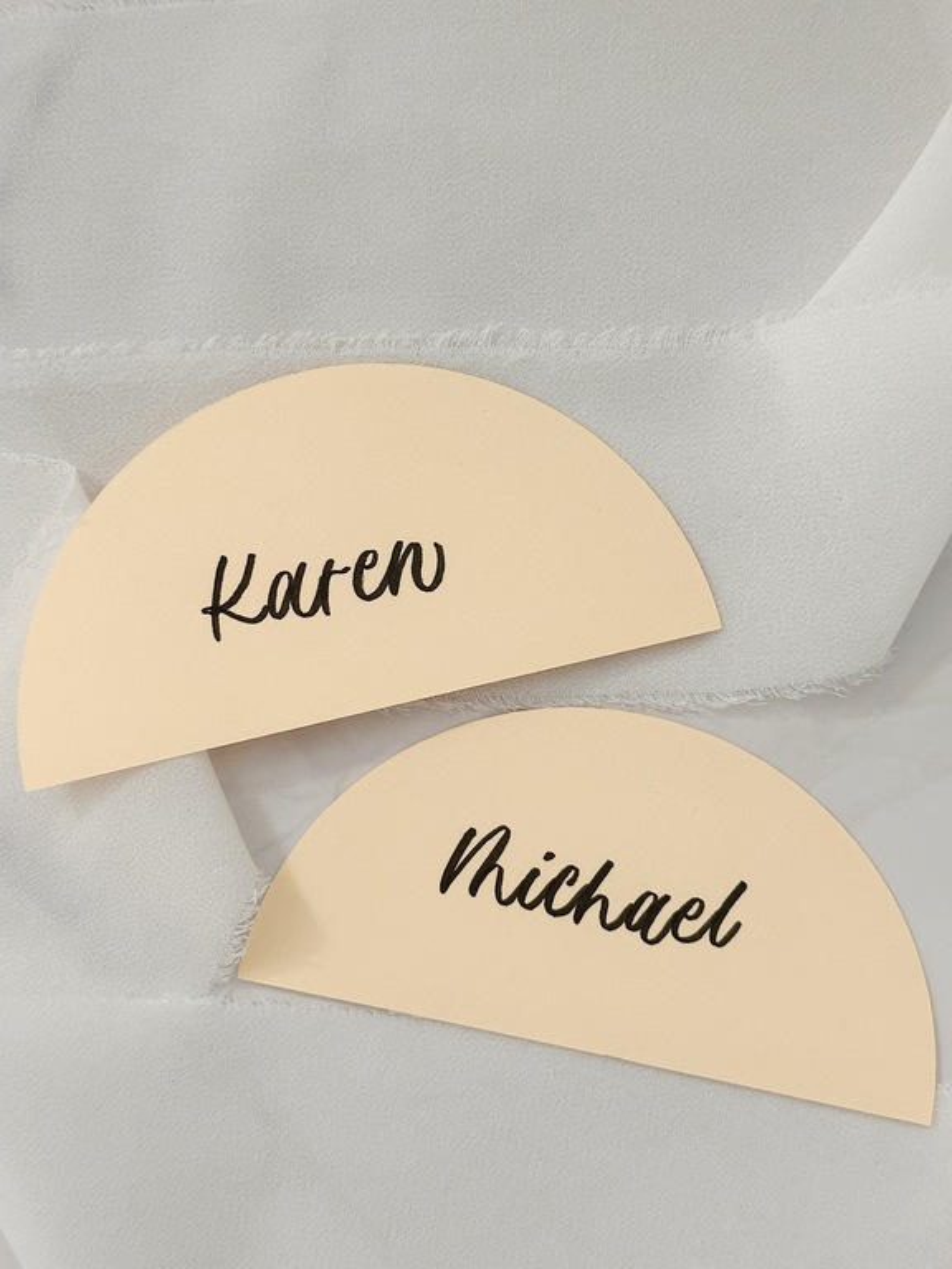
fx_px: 1760
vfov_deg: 39.7
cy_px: 634
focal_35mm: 48
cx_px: 476
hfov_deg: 30.3
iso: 160
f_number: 1.78
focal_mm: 6.86
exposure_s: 1/60
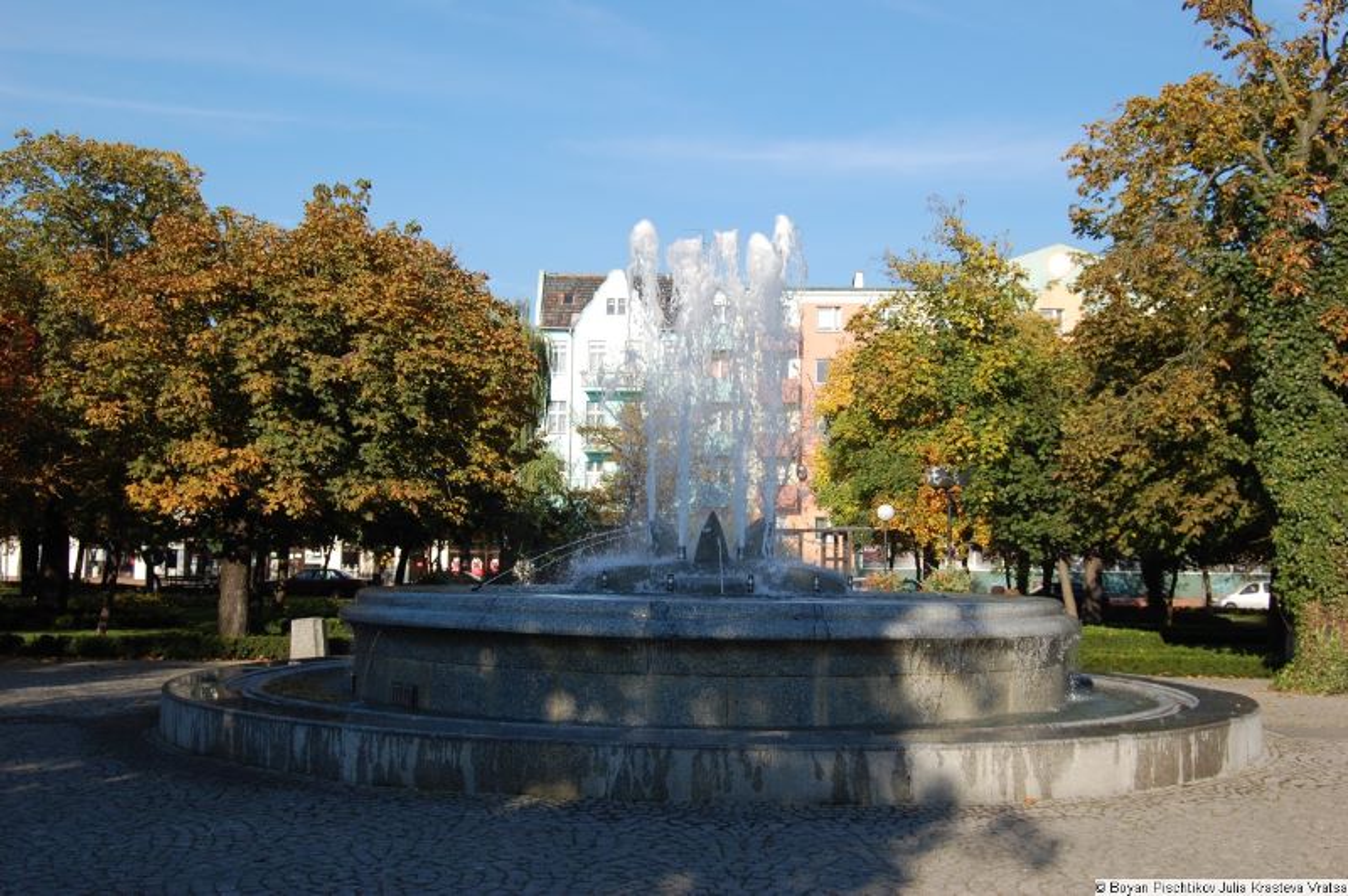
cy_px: 448
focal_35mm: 39
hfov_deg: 49.6
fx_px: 1459
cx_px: 674
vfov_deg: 34.2
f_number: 9
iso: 200
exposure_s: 1/320
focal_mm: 26
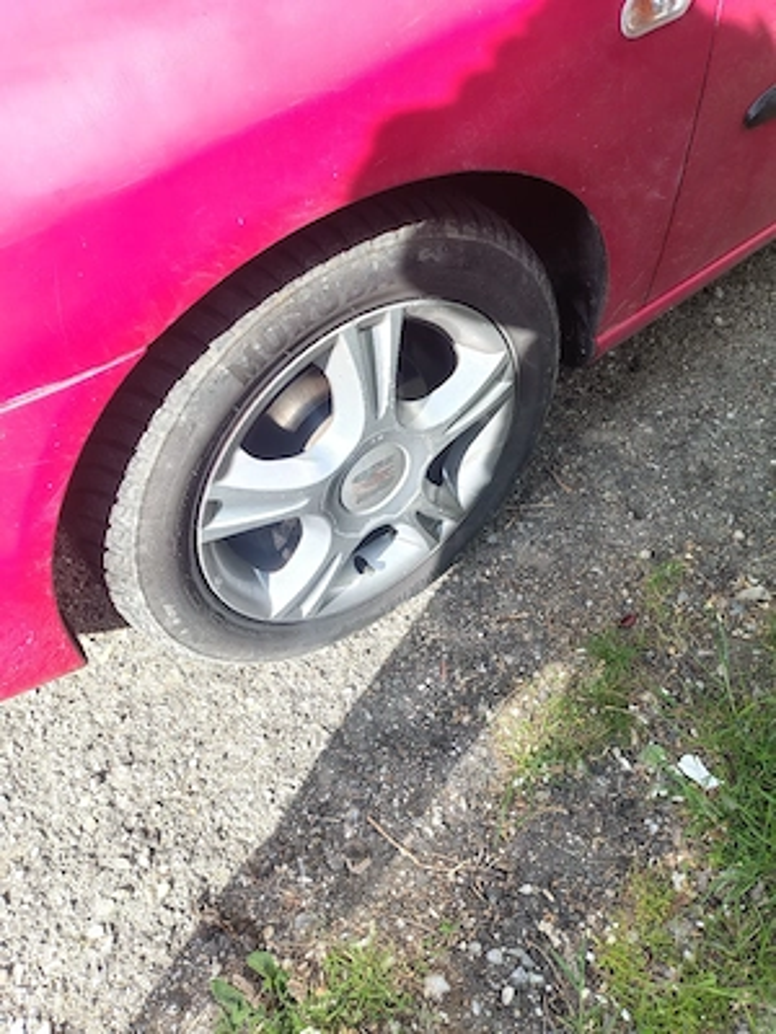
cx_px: 388
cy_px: 517
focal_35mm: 25
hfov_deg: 54.9
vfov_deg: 69.4
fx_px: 747
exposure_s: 1/278
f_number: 1.7
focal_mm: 4.71
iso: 143
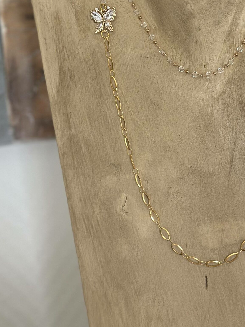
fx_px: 849
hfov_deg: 16.2
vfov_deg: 21.7
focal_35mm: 90
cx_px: 216
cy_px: 131
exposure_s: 1/121
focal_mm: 6.86
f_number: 1.78
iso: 100
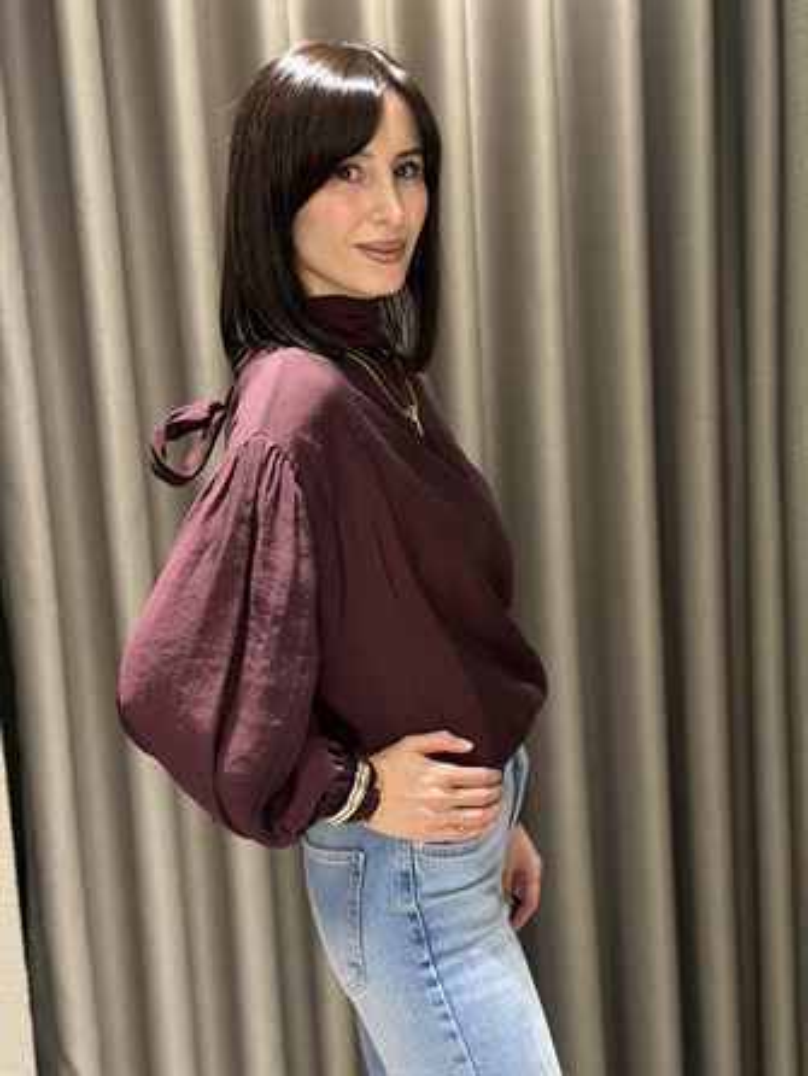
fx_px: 1492
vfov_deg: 39.6
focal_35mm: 48
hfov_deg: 30.3
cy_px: 538
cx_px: 404
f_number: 1.78
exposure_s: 1/60
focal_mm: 6.76
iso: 125
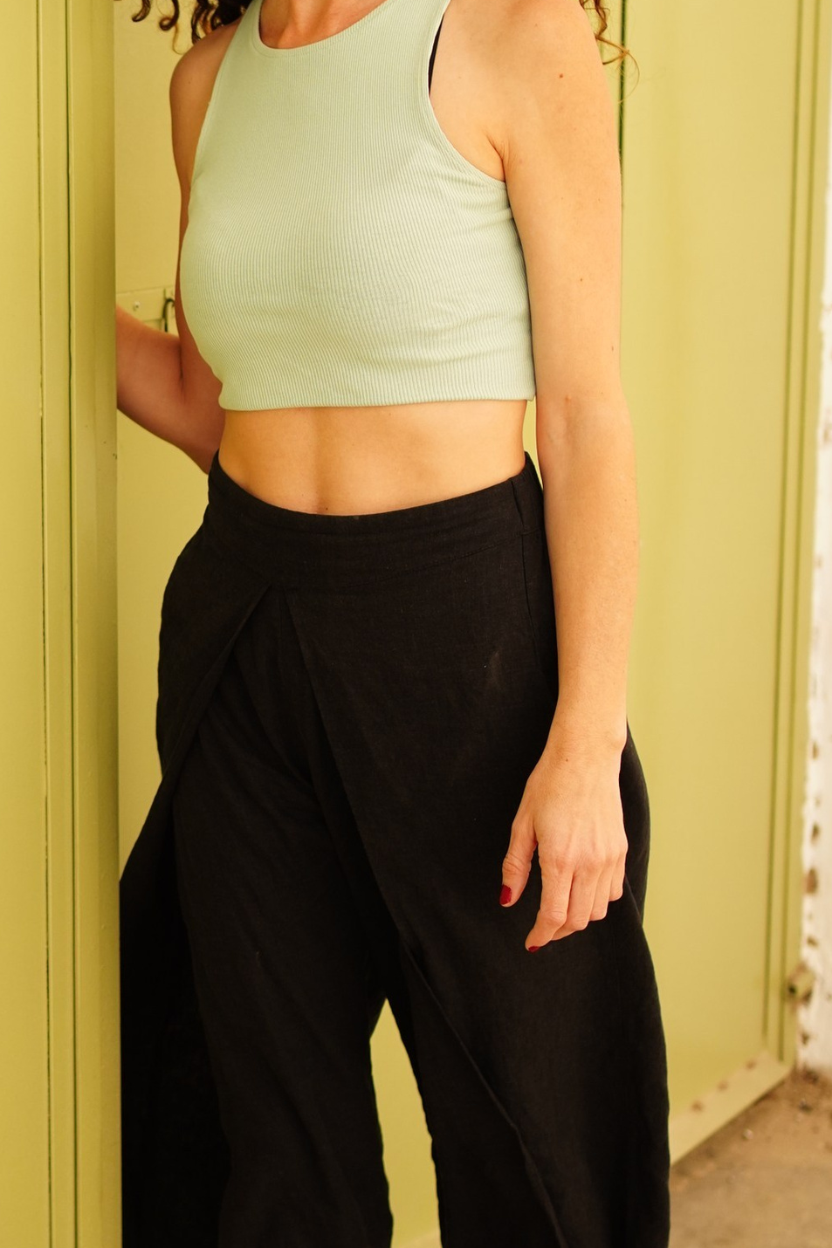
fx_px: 3259
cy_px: 420
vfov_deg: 21.6
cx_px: -53
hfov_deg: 14.3
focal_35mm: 94
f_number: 2.5
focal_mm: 35
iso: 320
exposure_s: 1/800
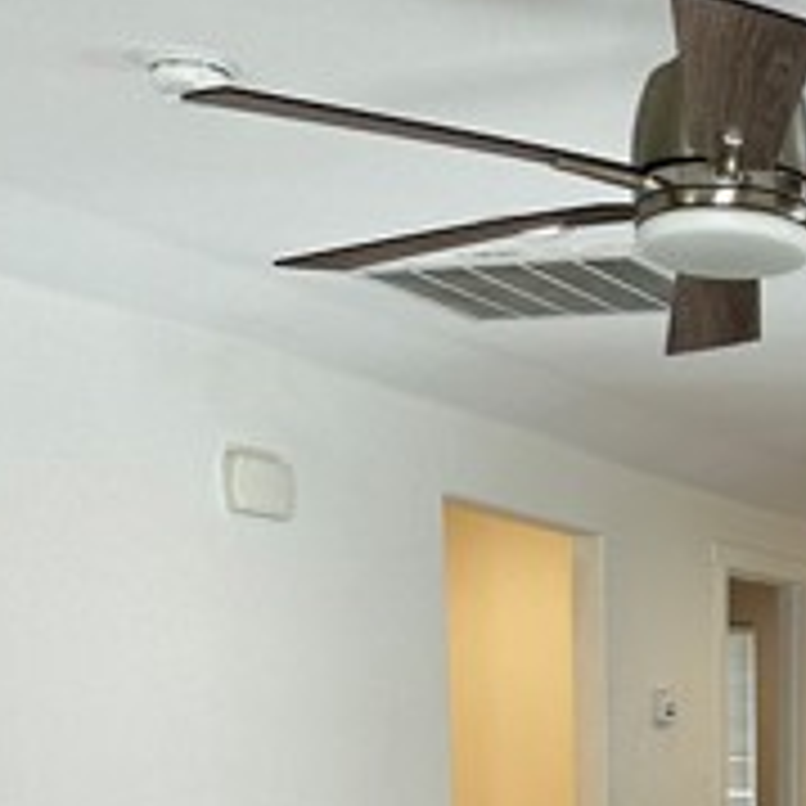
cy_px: 1040
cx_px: 946
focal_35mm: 76
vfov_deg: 20.8
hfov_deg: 21.3
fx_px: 2002
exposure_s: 1/120
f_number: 1.78
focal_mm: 6.86
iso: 80
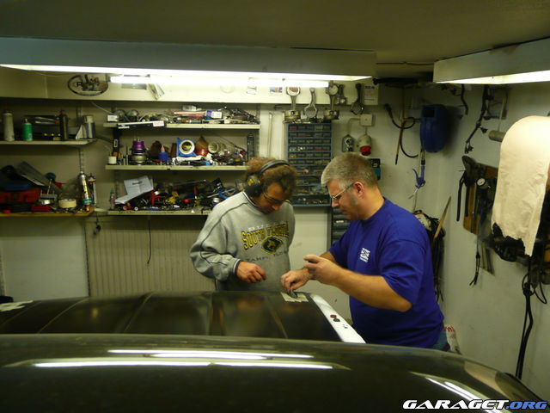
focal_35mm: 30
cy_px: 206
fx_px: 477
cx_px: 275
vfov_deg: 46.8
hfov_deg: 60.0
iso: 200
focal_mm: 4.9
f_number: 3.4
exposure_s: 1/25
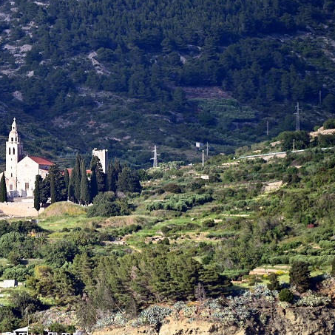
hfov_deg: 3.8
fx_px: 5080
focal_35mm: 464
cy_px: 132
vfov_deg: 3.8
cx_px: 23
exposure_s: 1/1000
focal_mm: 260
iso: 400
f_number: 5.6
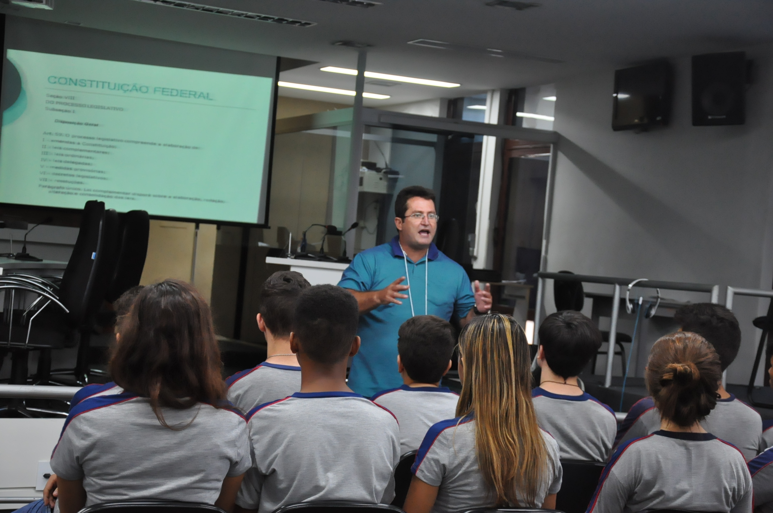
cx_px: 386
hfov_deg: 27.0
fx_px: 1608
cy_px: 256
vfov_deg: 18.1
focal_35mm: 75
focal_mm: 50
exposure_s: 1/80
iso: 2000
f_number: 5
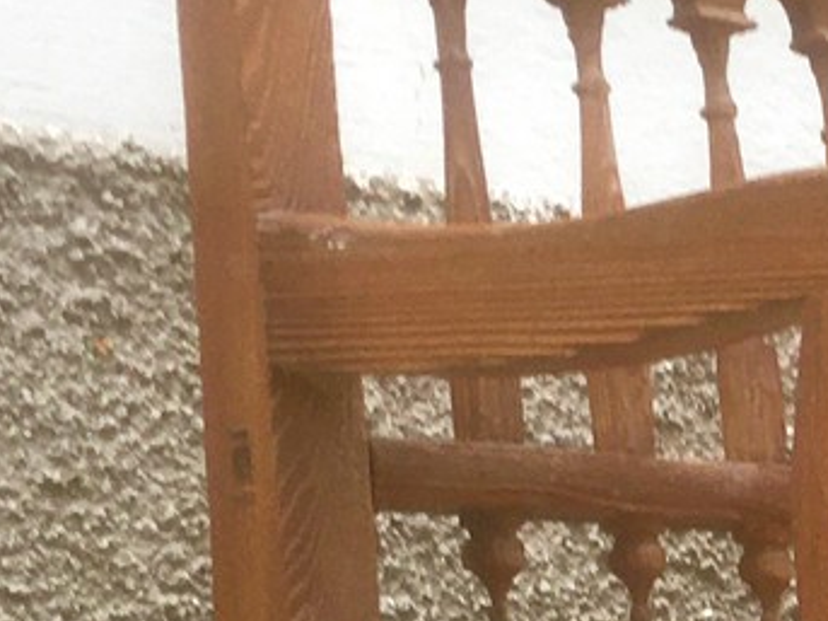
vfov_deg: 11.4
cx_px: 1550
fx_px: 3037
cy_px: 770
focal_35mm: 127
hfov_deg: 13.7
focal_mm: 4.15
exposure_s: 1/100
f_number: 2.2
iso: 32
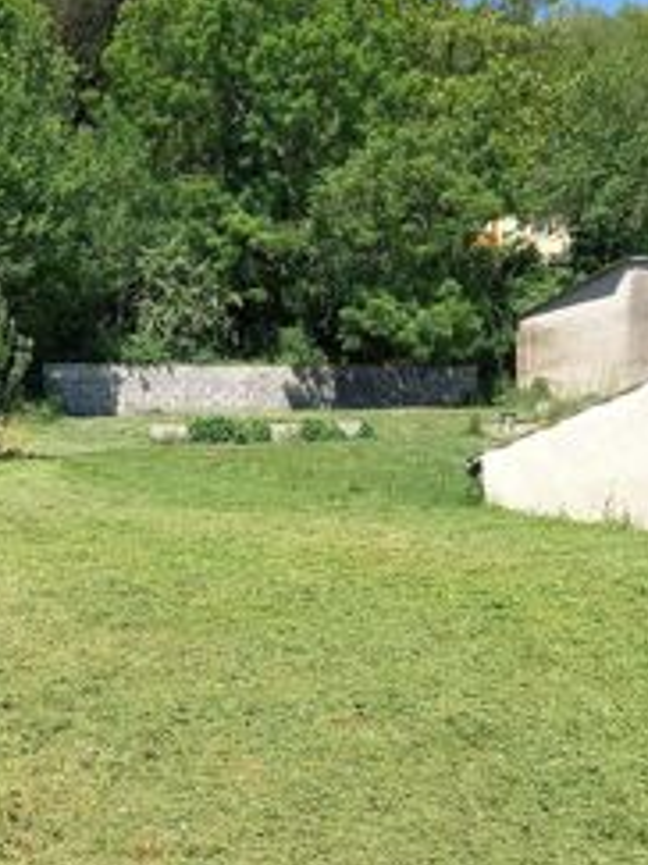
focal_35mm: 44
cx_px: 150
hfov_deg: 32.1
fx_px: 1099
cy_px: 550
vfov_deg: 42.6
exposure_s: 1/545
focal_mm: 4.65
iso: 50
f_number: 1.8
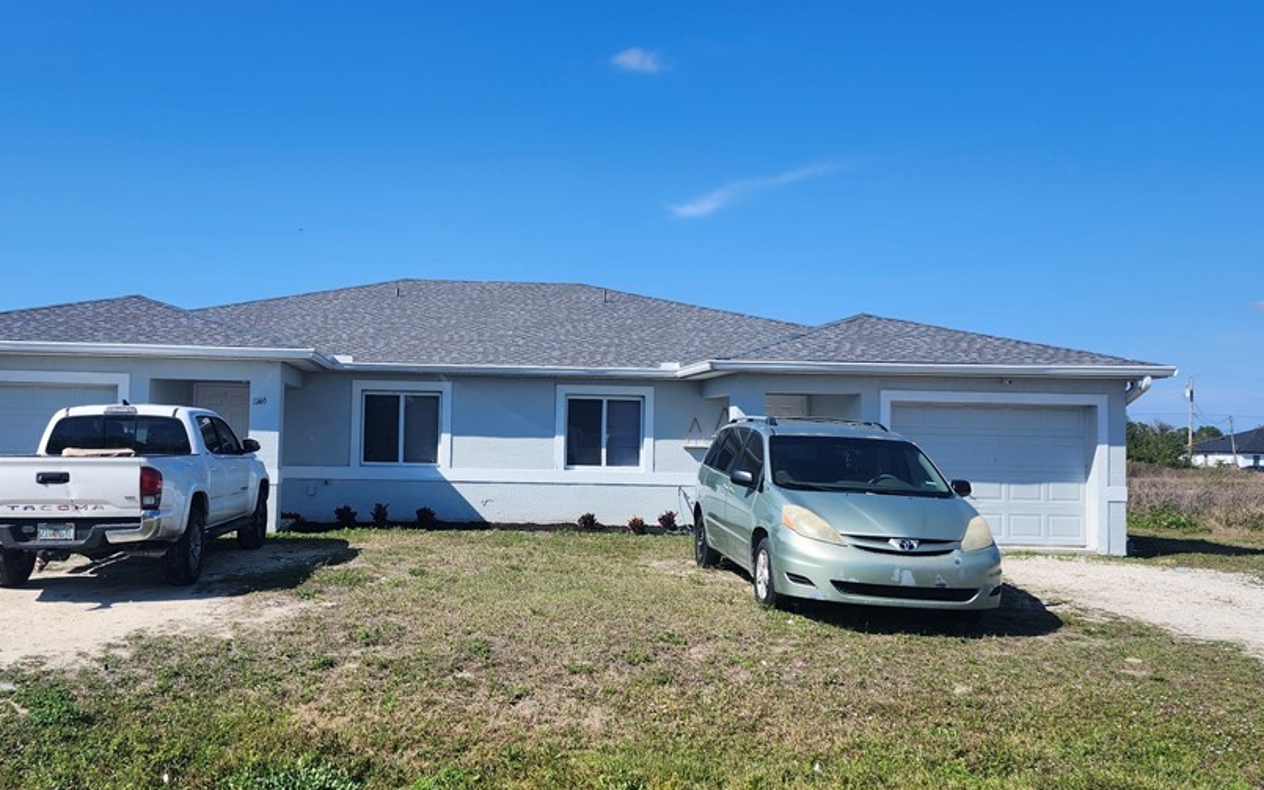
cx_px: 509
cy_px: 397
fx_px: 1068
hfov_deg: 60.7
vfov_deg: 40.6
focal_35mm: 31
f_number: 1.8
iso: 25
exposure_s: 1/1695
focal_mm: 5.54
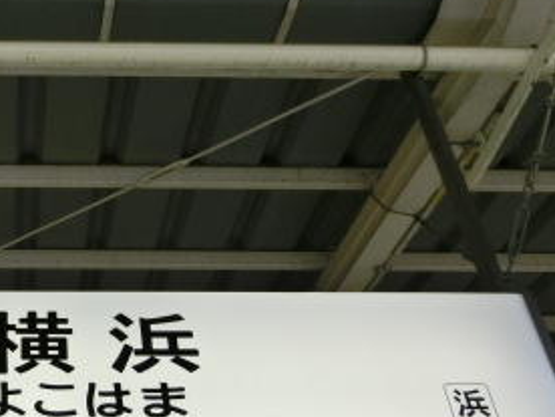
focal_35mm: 58
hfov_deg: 31.2
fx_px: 930
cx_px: 24
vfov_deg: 25.1
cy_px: 276
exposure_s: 1/125
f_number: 3.5
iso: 80
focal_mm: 4.5
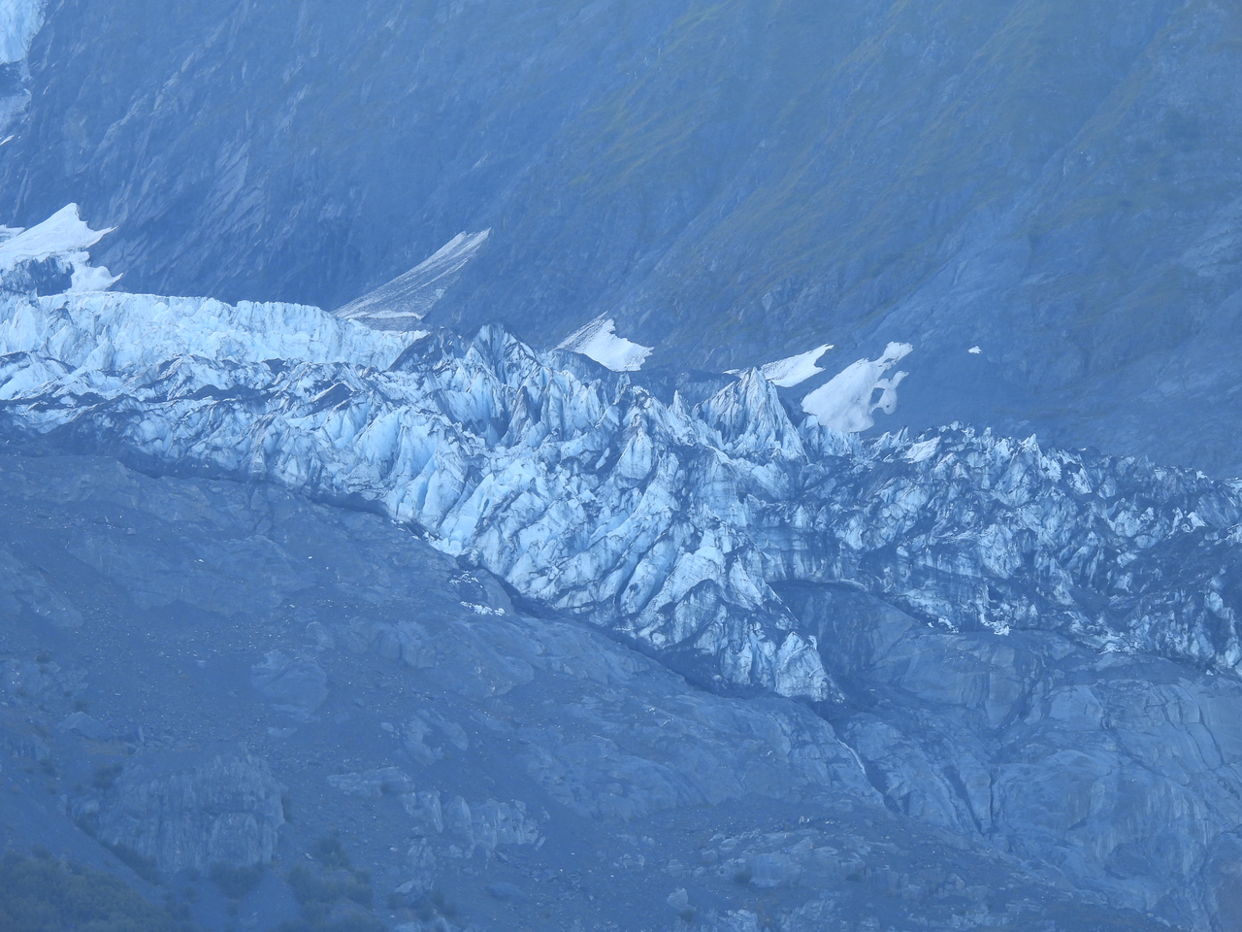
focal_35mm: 400
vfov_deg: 3.7
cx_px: 621
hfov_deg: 5.0
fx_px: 14352
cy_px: 466
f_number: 5
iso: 110
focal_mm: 71.4
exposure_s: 1/125
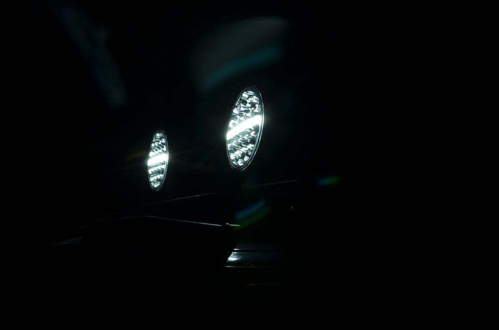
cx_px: 250
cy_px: 165
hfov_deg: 41.2
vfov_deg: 27.9
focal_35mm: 48
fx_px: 664
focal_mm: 32
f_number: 22
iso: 100
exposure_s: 2
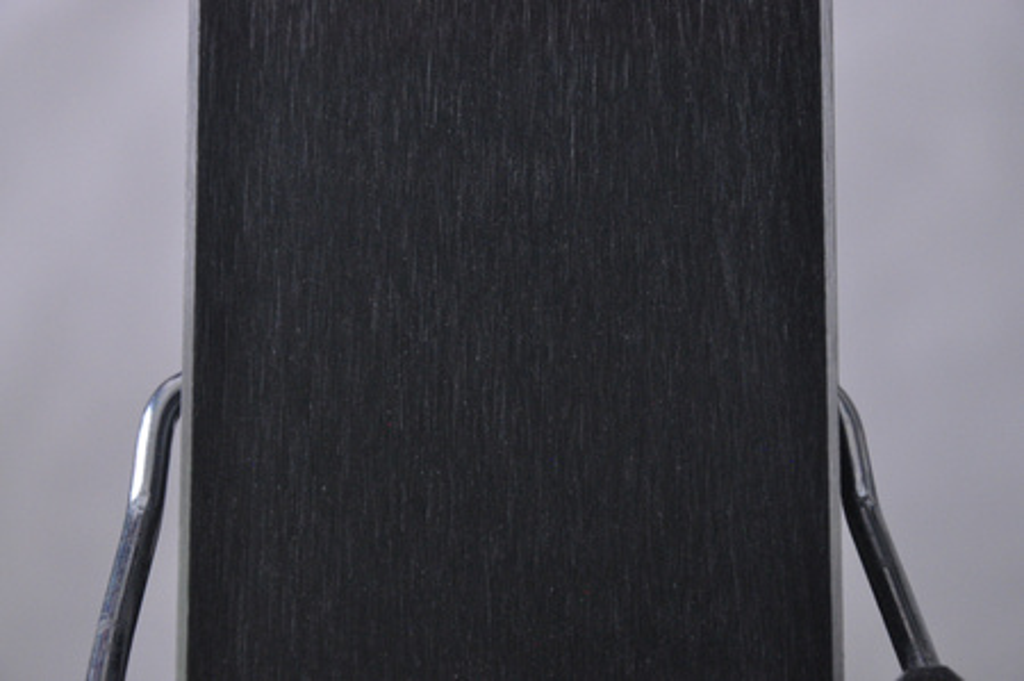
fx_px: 4475
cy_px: 340
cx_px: 512
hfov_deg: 13.1
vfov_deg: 8.7
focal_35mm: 158
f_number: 9.5
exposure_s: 1/125
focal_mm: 105
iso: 3200
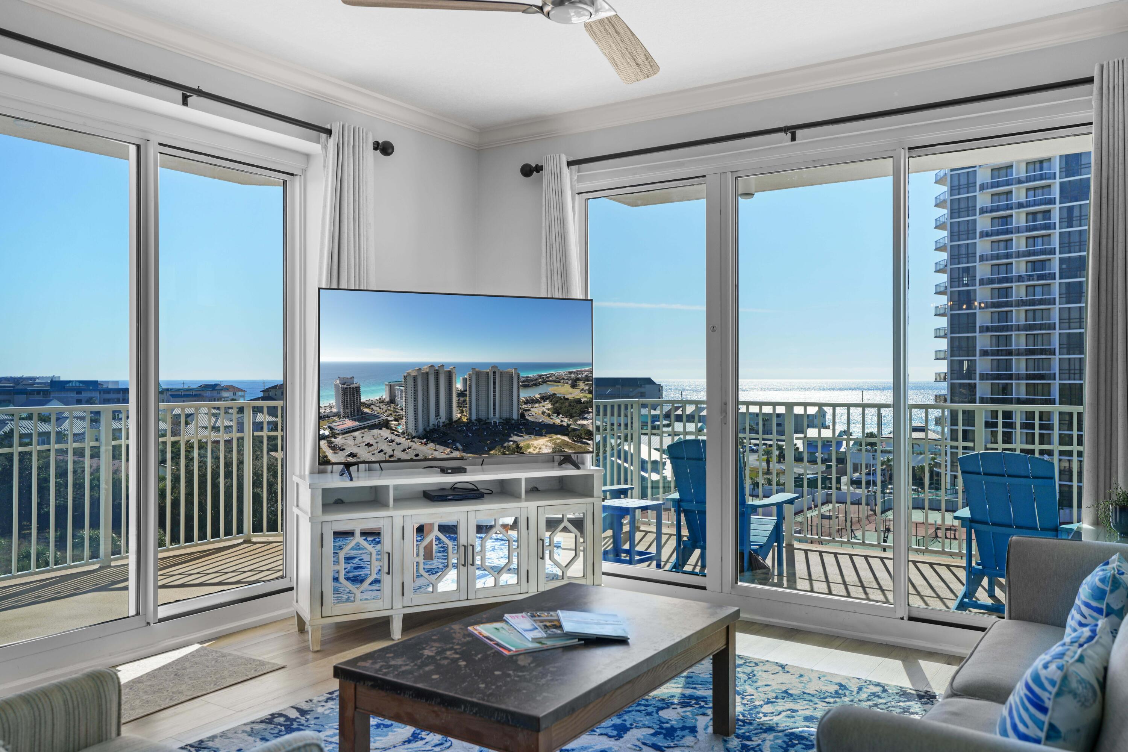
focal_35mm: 29
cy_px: 376
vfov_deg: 45.0
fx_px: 909
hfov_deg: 63.7
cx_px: 564
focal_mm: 29
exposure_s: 1/100
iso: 100
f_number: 5
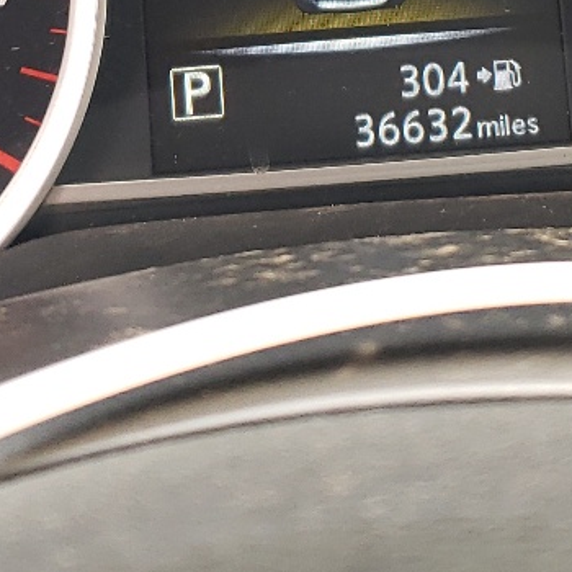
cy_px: -149
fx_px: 1963
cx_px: 386
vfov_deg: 15.8
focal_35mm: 105
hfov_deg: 16.5
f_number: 1.5
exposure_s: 1/120
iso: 93
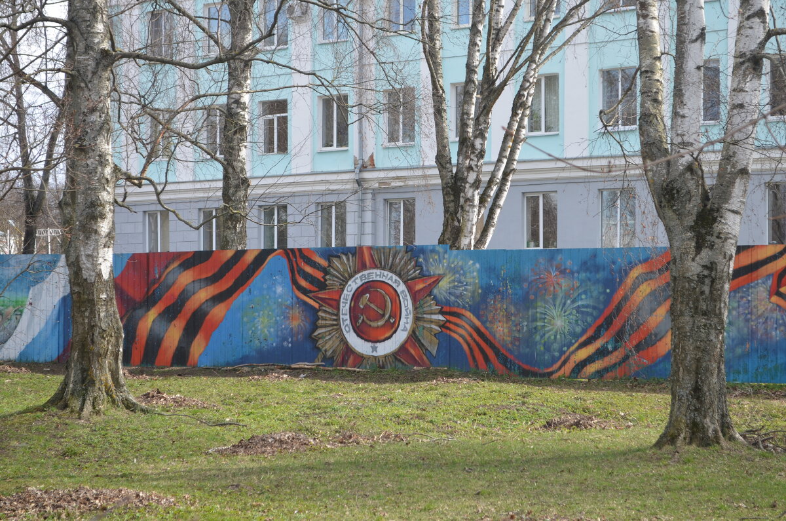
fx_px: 1798
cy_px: 260
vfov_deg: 16.5
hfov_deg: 24.7
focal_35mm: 82
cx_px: 393
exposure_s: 1/200
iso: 200
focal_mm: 55
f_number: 7.1
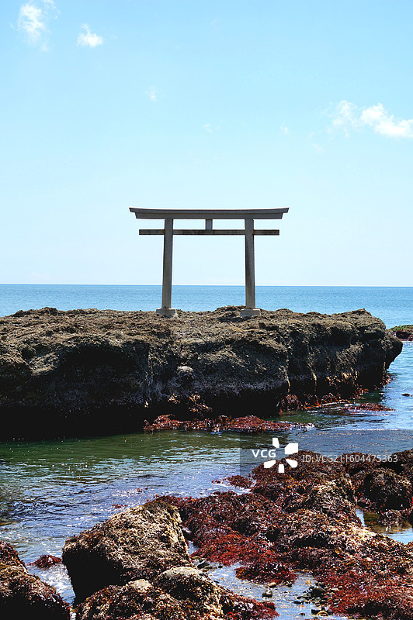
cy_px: 310
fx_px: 1422
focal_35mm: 82
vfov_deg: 24.6
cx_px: 206
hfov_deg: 16.5
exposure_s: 1/161
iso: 100
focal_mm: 55
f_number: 13
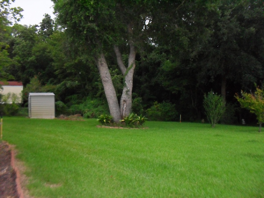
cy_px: 99
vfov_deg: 40.7
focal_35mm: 35
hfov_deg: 52.6
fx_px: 267
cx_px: 132
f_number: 3.2
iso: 400
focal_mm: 6.3
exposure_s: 1/45
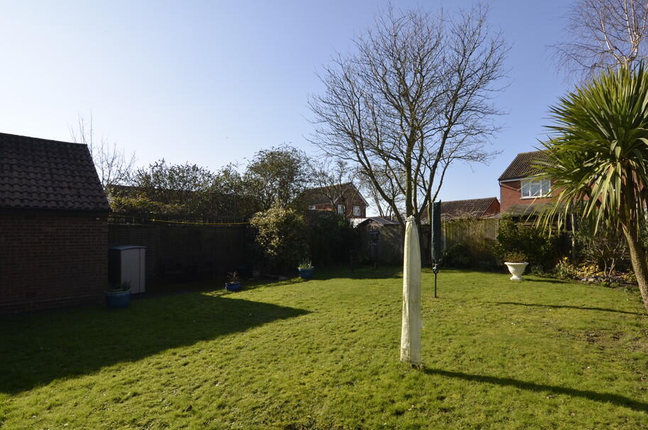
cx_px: 364
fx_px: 333
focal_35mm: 19
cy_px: 230
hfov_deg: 87.9
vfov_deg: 65.5
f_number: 8
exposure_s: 1/200
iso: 100
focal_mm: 11
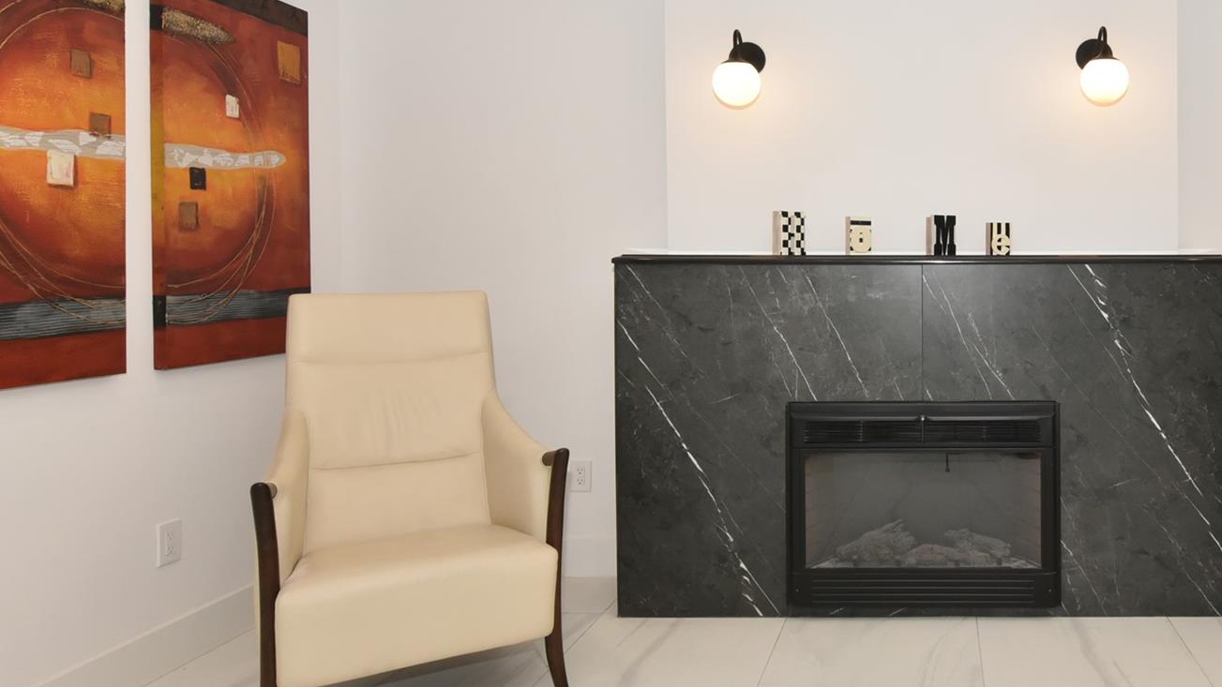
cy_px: 279
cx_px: 885
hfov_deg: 64.7
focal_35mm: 28
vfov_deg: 41.3
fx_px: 907
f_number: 13
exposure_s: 1/80
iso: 1250
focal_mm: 17
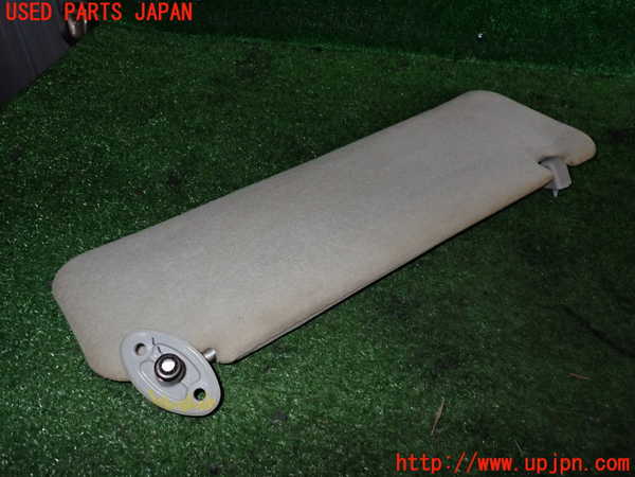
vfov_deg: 54.9
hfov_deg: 69.4
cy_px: 238
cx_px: 318
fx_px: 459
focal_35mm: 25
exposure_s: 1/100
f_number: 8
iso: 400
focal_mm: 4.5
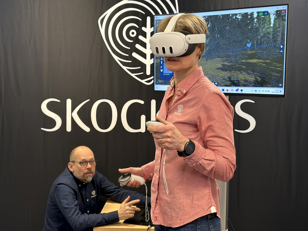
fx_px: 427
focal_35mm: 48
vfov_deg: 30.3
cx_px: 154
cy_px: 116
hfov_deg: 39.7
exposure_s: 1/100
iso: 200
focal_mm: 6.86
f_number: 1.78
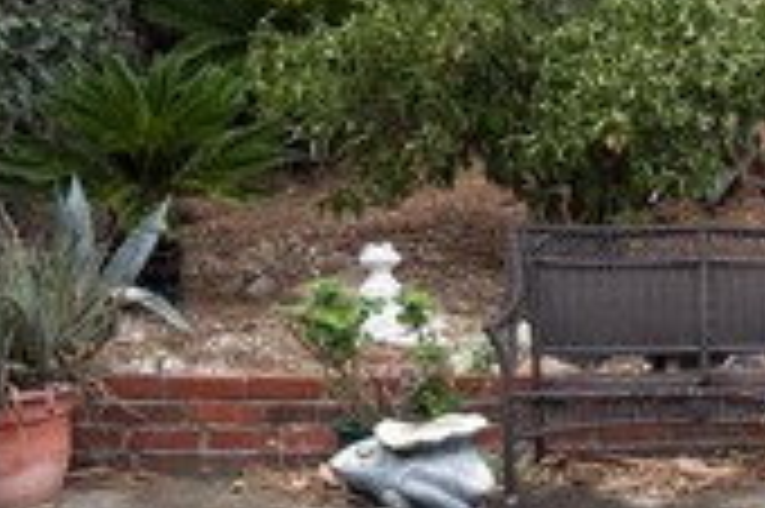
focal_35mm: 94
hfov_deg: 18.9
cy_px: 333
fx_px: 1996
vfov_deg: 14.5
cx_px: 1166
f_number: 1.78
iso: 100
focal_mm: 6.76
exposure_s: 1/728
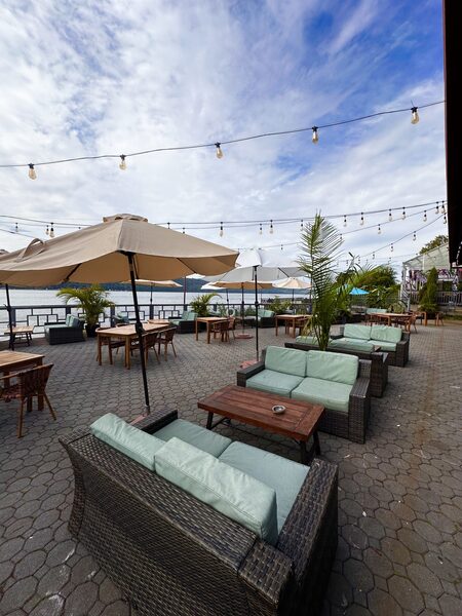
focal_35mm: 14
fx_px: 249
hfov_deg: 85.7
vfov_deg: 102.1
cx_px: 231
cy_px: 308
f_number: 2.2
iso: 50
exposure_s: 1/1416
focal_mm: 2.22
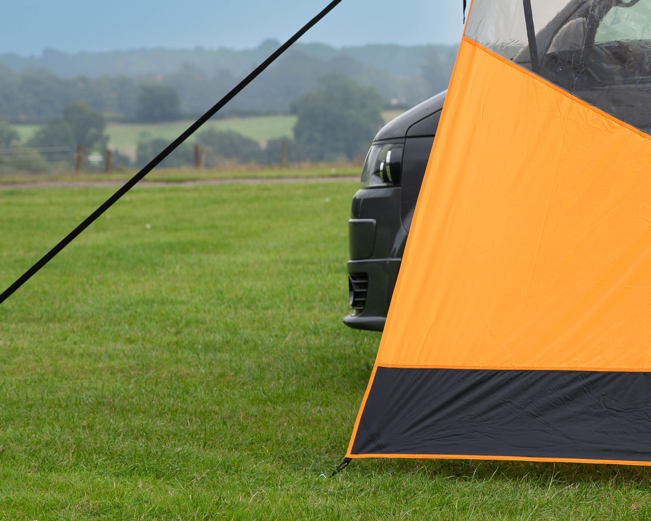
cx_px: 973
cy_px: 119
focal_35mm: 147
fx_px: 2832
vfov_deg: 10.5
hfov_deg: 12.5
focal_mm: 50
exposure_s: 1/640
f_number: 3.2
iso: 125
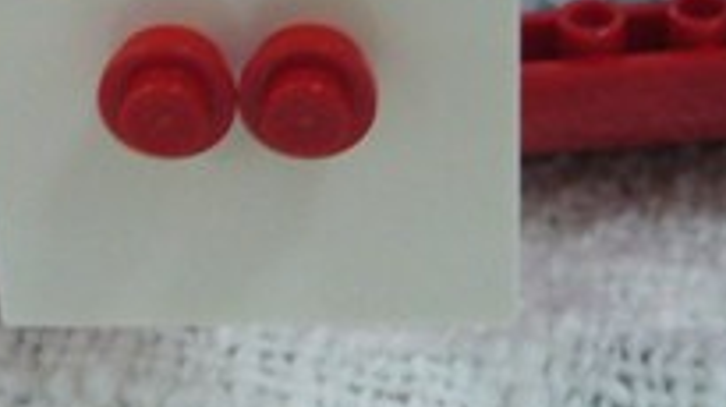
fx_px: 2289
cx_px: 411
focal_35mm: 119
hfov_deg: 18.0
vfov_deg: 10.0
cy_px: -110
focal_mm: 5.8
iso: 200
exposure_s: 1/10
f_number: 2.8
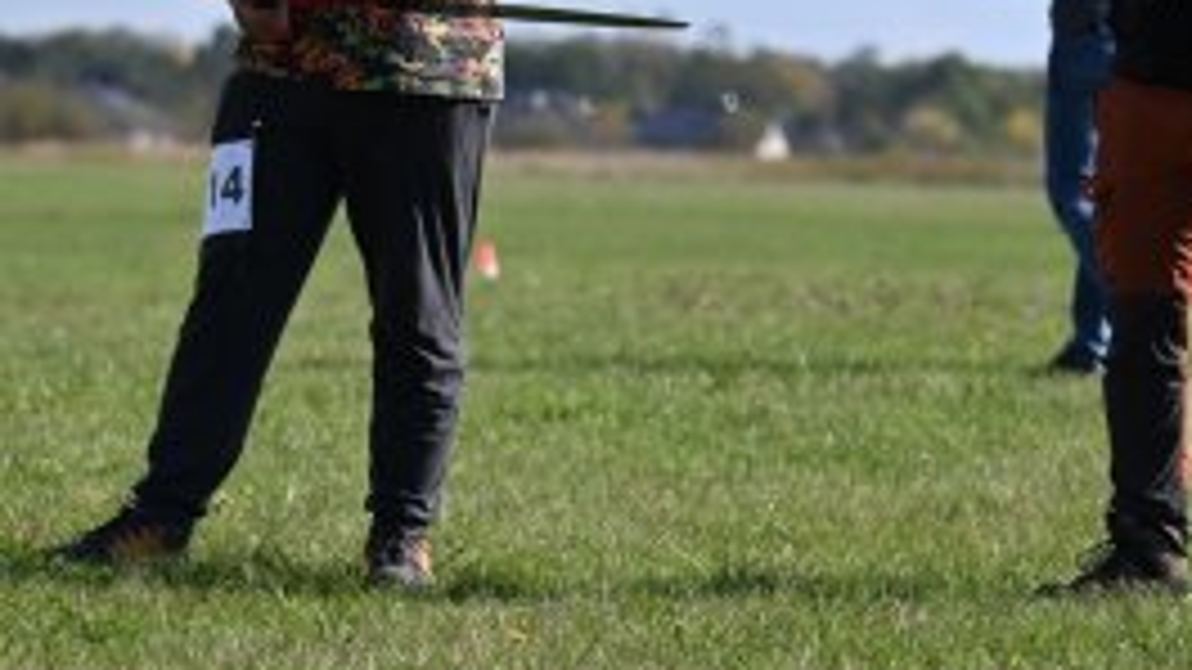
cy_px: 45
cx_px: 614
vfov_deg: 3.2
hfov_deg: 5.6
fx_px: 12136
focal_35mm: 384
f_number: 6.3
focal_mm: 195
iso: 640
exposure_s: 1/2500
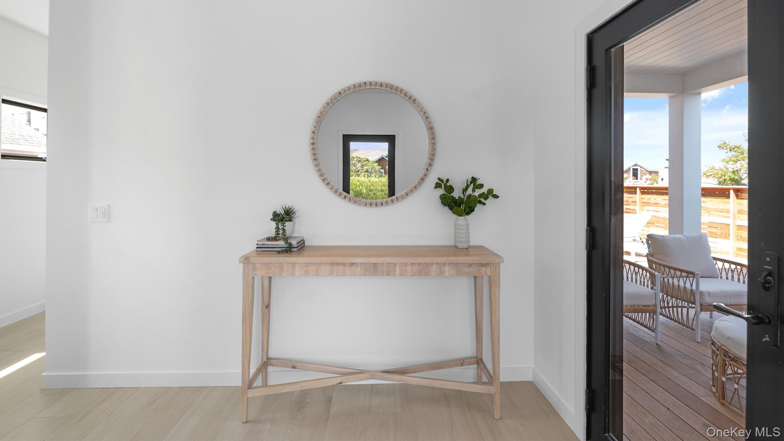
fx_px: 353
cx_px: 388
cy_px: 177
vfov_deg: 63.4
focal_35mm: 17
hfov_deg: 95.9
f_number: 4.5
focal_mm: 16
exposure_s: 1/60
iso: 500
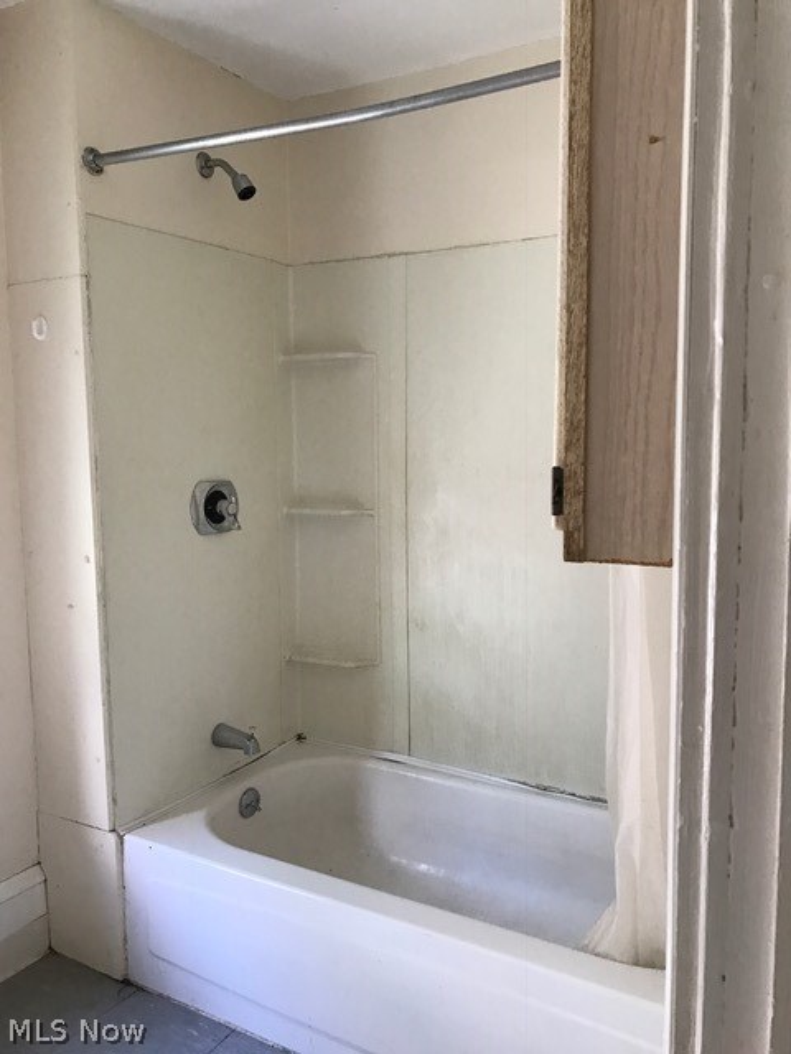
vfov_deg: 63.4
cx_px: 396
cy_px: 527
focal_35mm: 28
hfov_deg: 49.7
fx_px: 853
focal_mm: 3.99
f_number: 1.8
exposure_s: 1/30
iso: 40
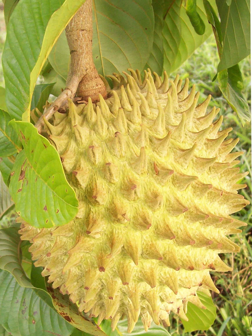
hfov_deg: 39.7
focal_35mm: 36
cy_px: 168
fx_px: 349
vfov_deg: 51.4
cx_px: 126
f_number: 2.7
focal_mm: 6
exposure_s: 1/64
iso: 80
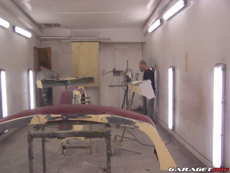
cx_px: 115
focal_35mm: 38
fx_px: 252
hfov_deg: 49.0
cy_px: 86
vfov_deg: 37.7
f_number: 2.8
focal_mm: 6.3
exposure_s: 1/30
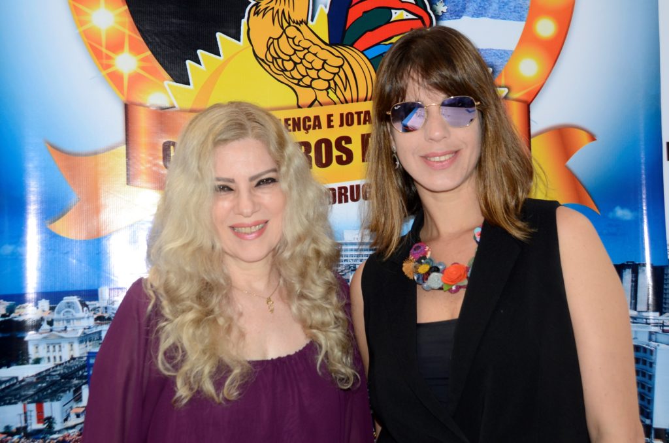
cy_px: 222
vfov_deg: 25.7
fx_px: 974
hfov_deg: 37.9
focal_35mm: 52
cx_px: 334
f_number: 5.6
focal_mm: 35
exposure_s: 1/125
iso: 640
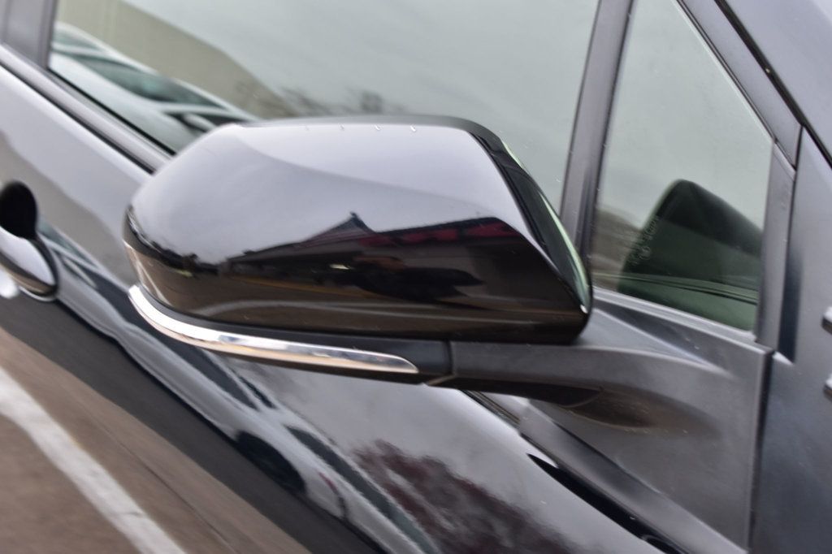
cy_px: 277
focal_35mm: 82
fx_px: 1906
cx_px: 416
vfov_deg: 16.5
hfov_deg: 24.6
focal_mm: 55
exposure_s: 1/30
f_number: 7.1
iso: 400
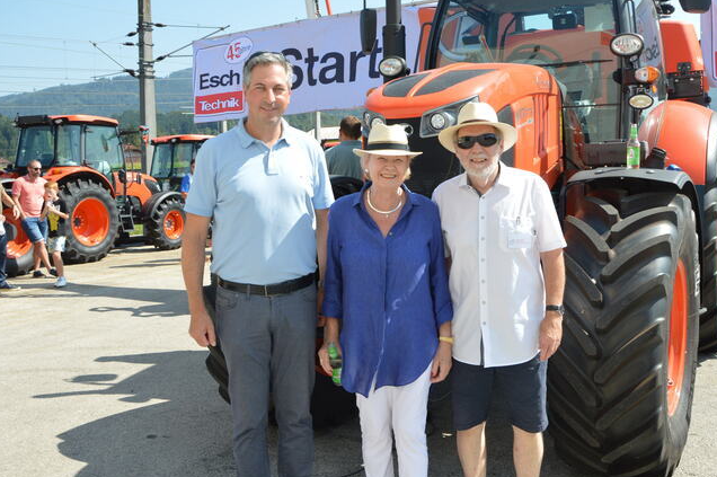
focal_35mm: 40
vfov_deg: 33.6
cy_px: 214
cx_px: 387
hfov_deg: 48.8
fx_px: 789
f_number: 6.3
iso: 100
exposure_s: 1/160
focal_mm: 21
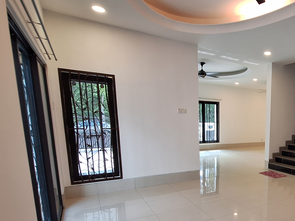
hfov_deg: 60.0
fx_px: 213
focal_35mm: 25
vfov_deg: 53.5
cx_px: 260
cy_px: 152
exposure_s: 1/50
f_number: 2.2
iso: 64
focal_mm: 1.74
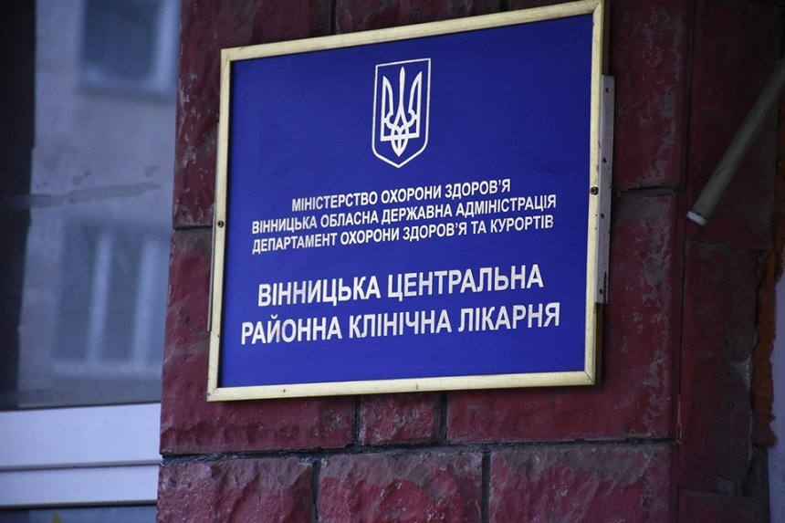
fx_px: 4578
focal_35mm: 210
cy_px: 262
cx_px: 392
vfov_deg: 6.5
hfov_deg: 9.8
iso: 1600
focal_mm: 140
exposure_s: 1/30
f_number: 5.6
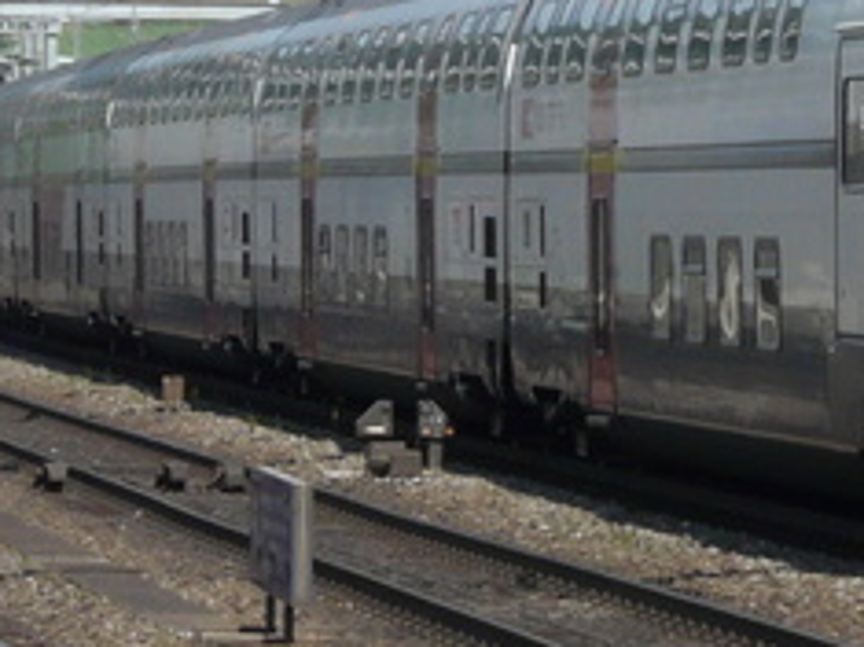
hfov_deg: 4.8
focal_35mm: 409
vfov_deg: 3.6
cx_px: 1474
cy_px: 125
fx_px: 10203
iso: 100
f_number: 5.6
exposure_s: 1/400
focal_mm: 15.8
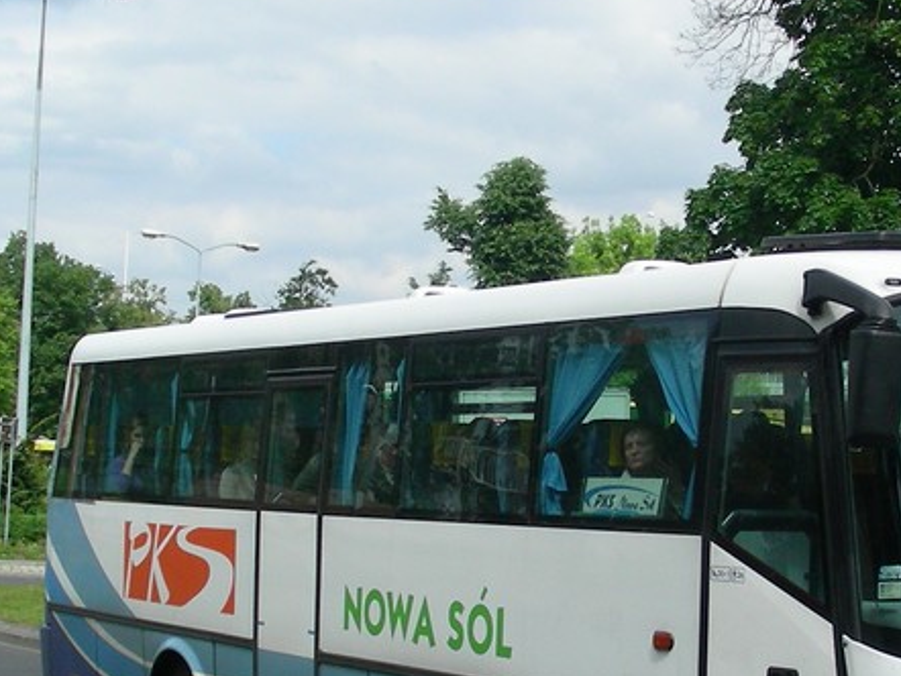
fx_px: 2292
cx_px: 610
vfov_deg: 16.8
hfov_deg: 22.1
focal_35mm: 88
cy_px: 426
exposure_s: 1/713
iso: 50
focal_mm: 6.3
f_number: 4
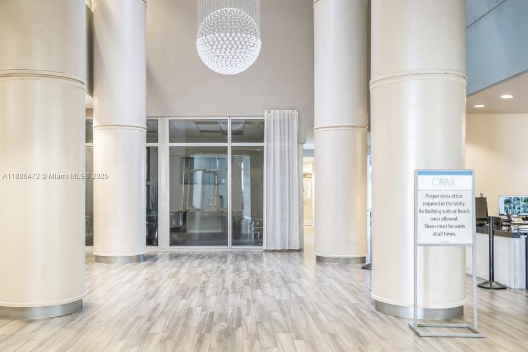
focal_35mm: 35
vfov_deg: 37.9
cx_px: 264
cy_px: 176
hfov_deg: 54.4
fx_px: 513
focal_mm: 35
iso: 400
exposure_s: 1/1.25
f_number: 8
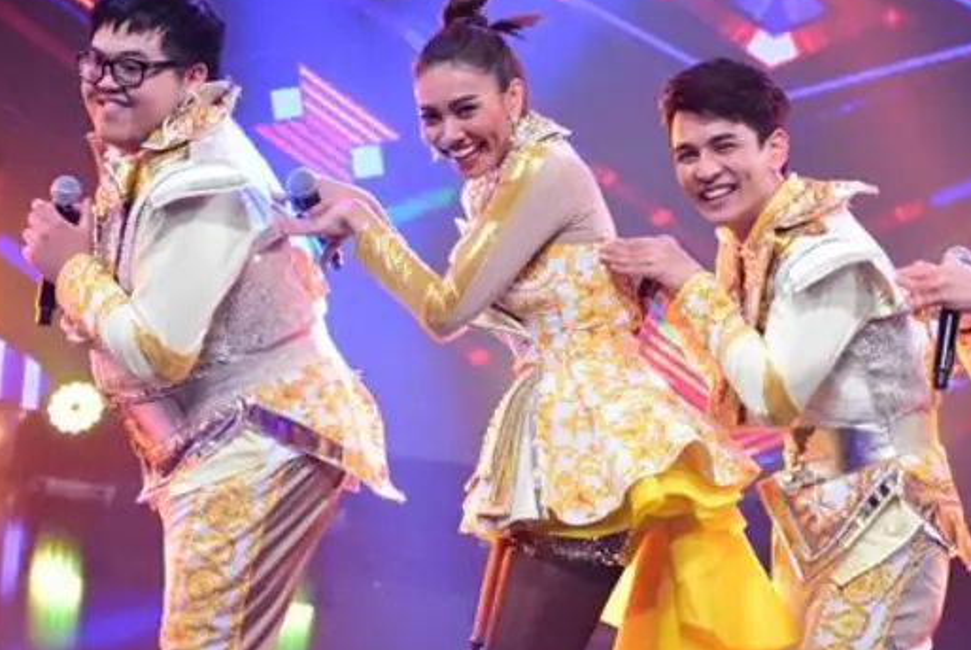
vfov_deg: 7.6
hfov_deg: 11.3
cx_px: 635
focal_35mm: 182
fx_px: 4914
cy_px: 403
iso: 8000
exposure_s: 1/500
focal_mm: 80
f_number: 5.3
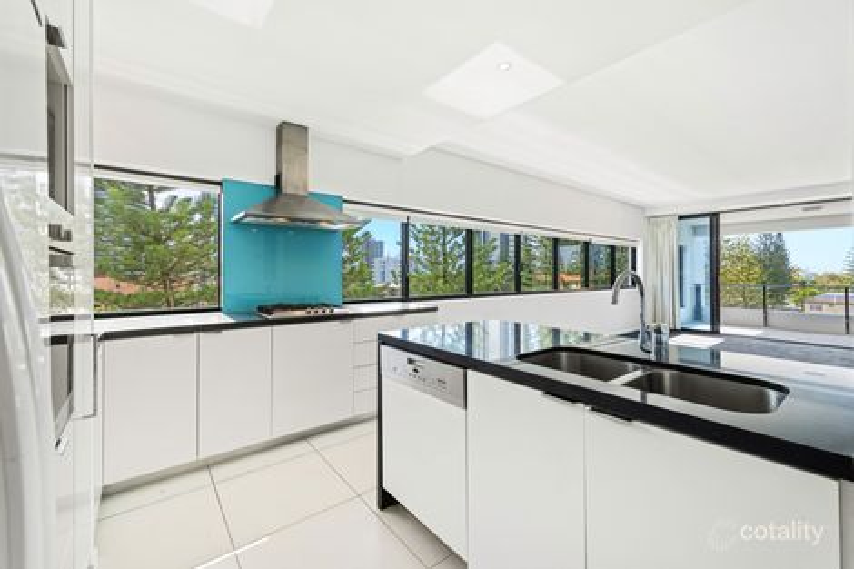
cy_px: 284
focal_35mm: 14
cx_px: 427
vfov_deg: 81.2
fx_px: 332
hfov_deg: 104.3
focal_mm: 14
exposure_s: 1/8
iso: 320
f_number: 11
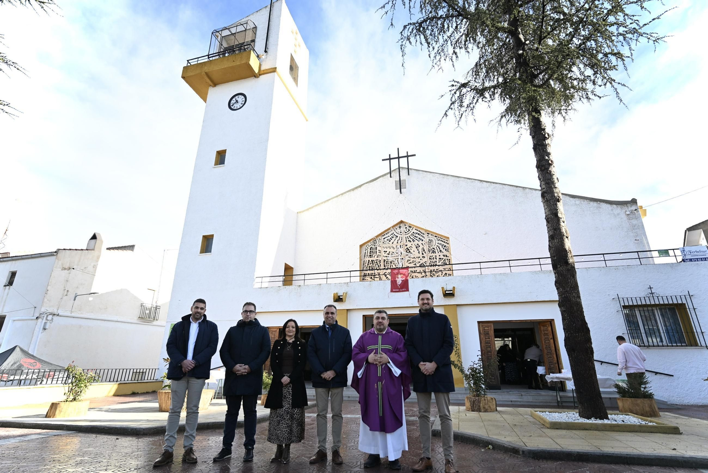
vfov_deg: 68.9
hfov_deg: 91.6
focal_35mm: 18
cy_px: 236
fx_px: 344
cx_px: 354
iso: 500
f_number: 2.8
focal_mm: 17.5
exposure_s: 1/2500
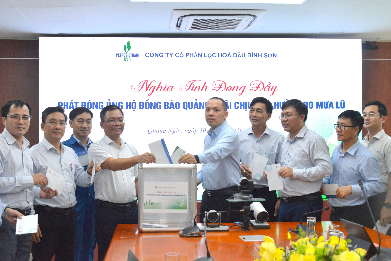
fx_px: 521
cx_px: 196
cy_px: 130
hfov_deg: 41.1
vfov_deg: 28.1
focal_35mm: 48
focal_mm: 48
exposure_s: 1/200
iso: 5000
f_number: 7.1
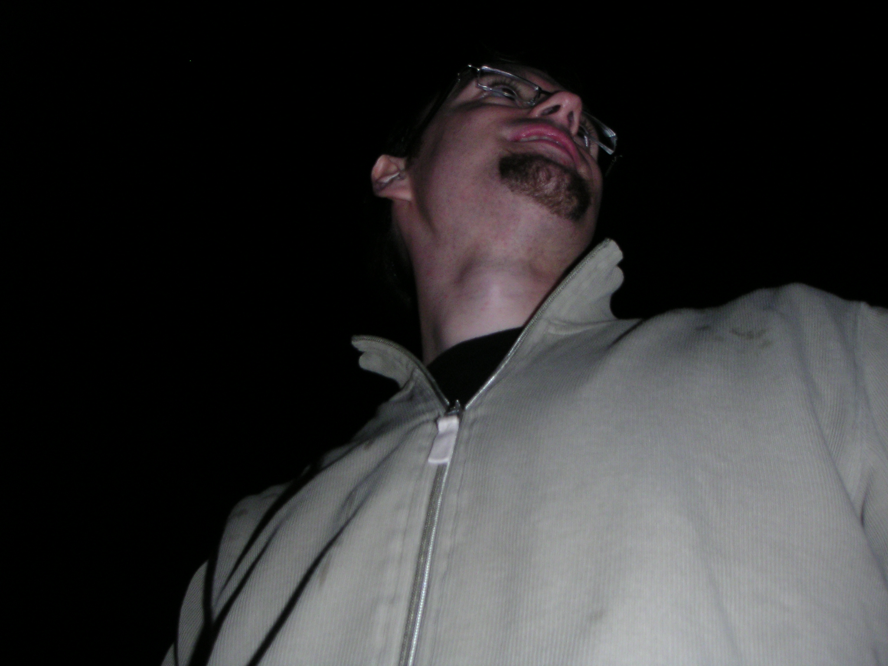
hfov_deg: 49.0
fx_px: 975
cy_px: 333
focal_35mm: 38
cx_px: 444
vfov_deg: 37.7
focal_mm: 6
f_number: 2.8
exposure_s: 1/45
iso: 100
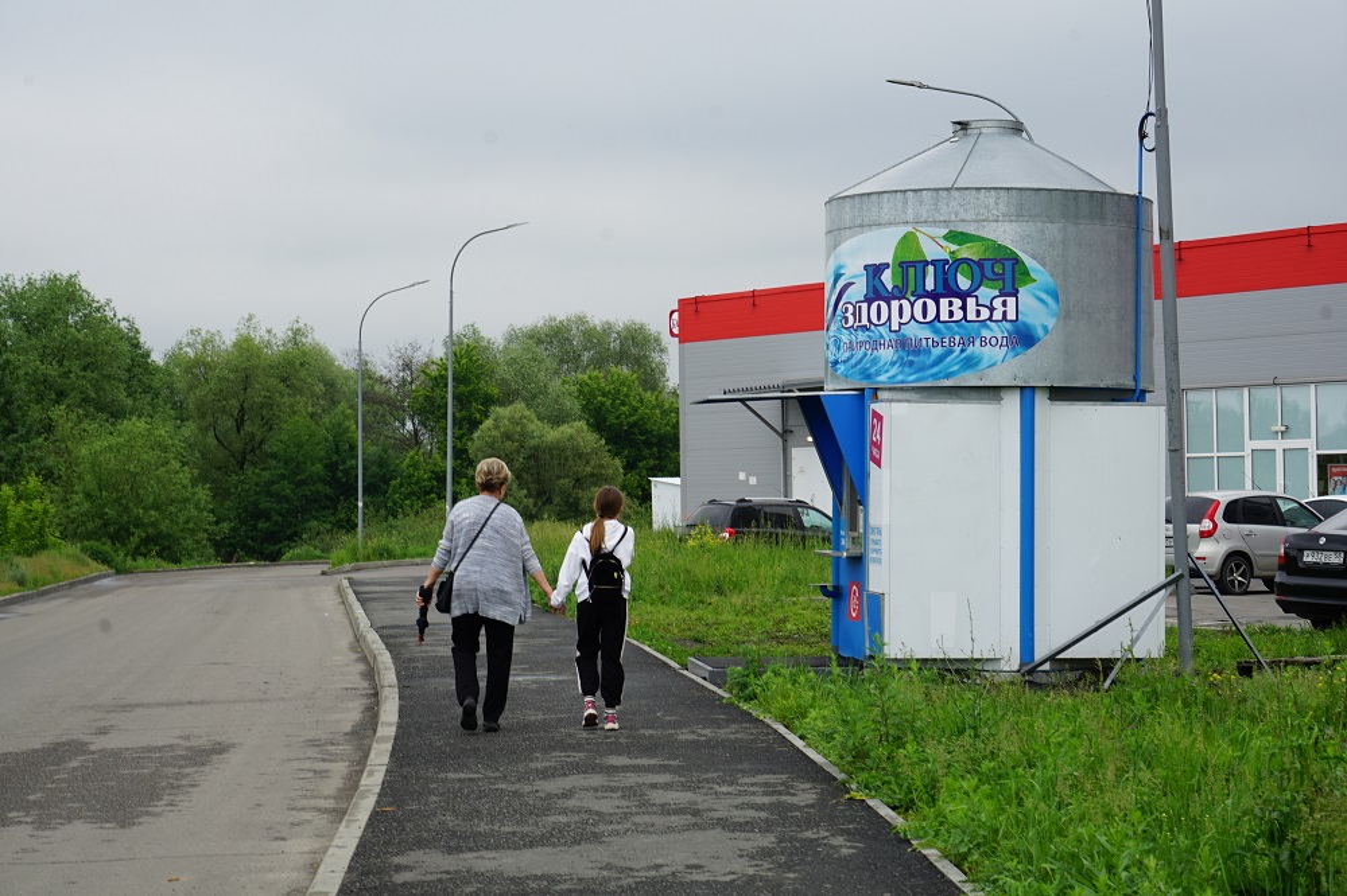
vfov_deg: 19.4
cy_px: 448
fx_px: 2618
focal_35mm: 70
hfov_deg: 28.9
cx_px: 674
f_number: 9
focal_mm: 70
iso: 100
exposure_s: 1/125
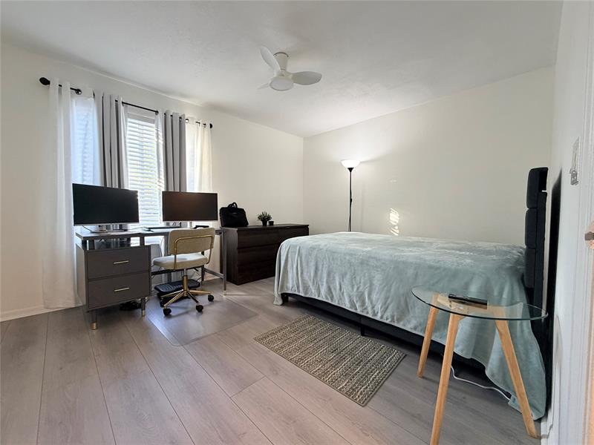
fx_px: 240
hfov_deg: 102.1
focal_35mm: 14
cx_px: 297
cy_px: 222
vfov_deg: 85.7
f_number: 2.2
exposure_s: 1/60
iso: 160
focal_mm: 2.22
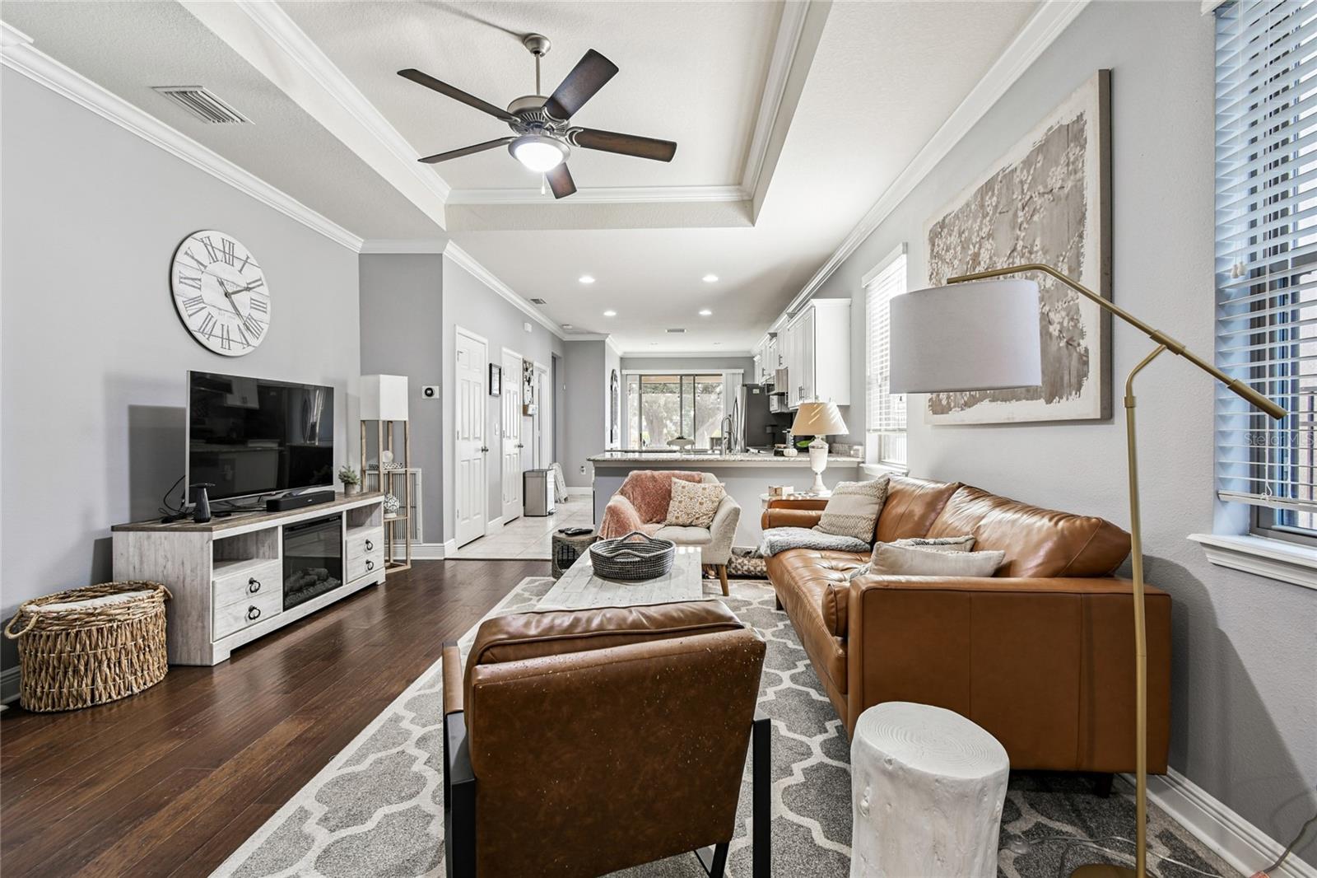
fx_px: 549
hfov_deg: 100.4
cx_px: 658
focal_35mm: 15
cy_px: 439
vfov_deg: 77.3
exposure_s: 1/5
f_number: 7.1
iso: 100
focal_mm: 10
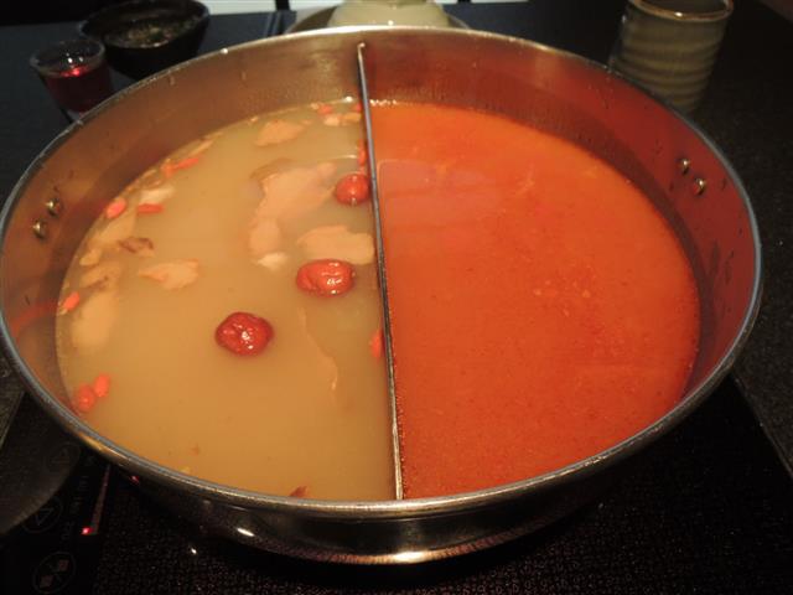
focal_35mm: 24
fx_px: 550
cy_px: 298
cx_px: 396
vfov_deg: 56.8
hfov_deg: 71.6
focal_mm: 4.3
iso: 400
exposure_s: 1/15
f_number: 2.8
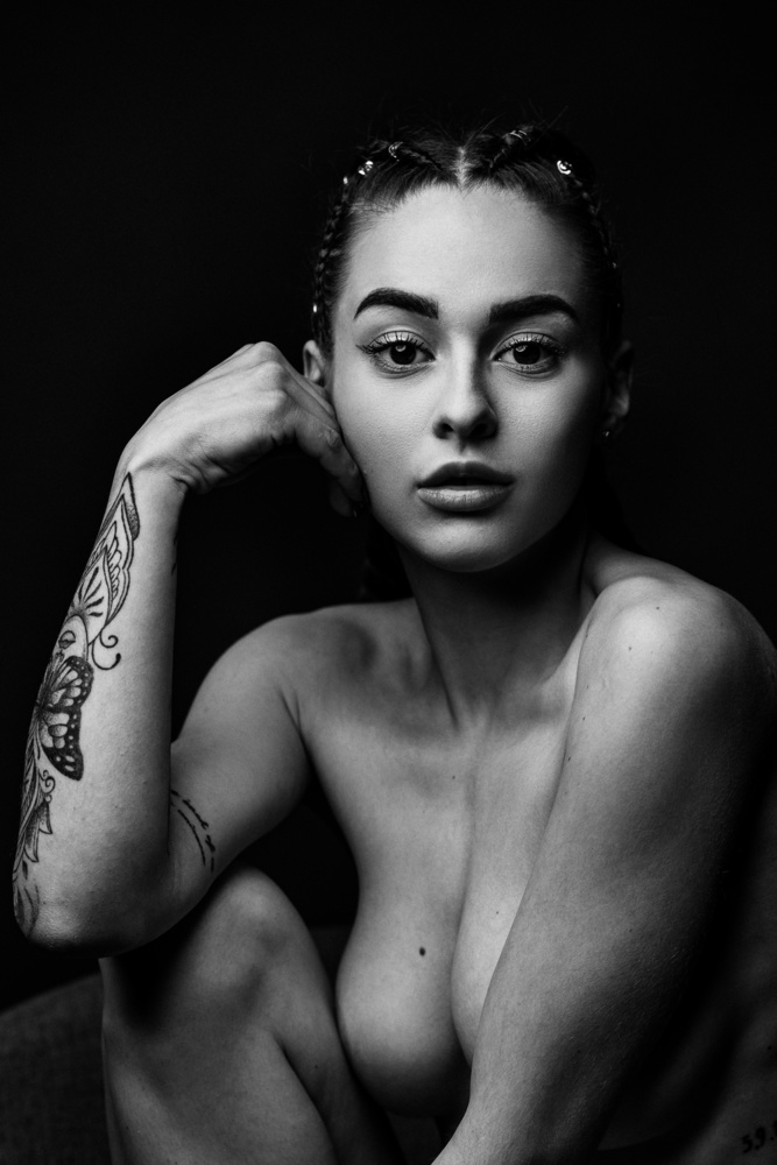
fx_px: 2751
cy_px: 582
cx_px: 388
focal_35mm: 85
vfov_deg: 23.9
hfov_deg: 16.1
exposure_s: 1/125
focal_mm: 85
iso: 100
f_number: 4
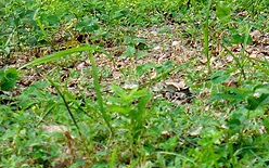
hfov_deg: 3.2
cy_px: -12
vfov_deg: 2.0
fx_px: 4861
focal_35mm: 663
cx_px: 311
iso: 640
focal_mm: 105
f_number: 5.6
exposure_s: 1/200
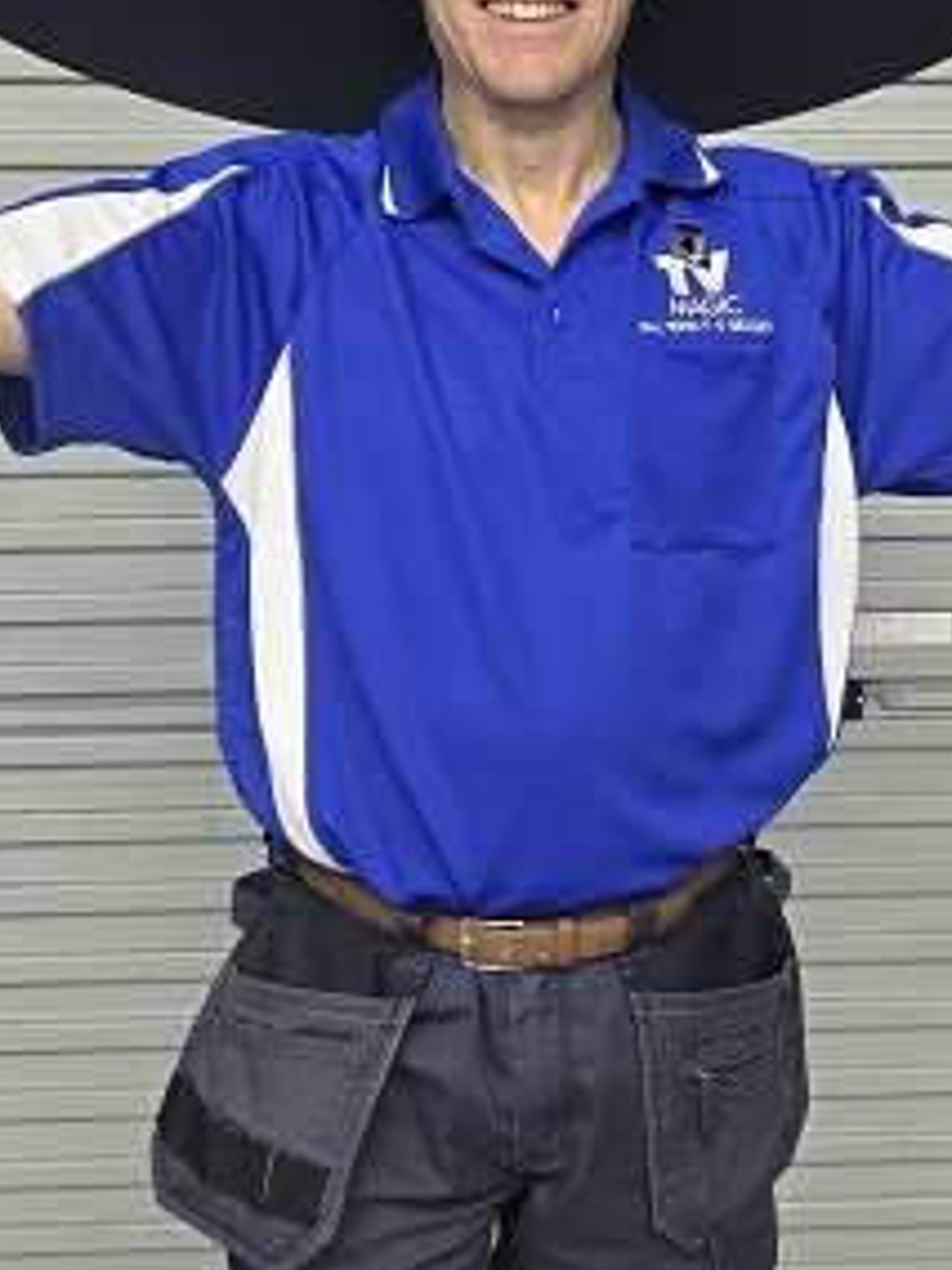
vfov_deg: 35.1
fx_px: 1980
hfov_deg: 26.9
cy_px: 402
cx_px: 603
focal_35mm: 54
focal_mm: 6.3
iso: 250
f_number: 1.7
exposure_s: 1/100
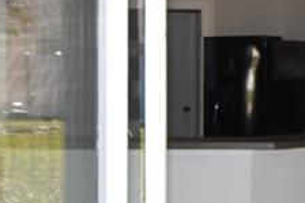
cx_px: 463
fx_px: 906
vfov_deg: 12.8
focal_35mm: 107
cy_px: 109
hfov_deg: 17.2
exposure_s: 1/60
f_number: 4
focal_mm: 10
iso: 100
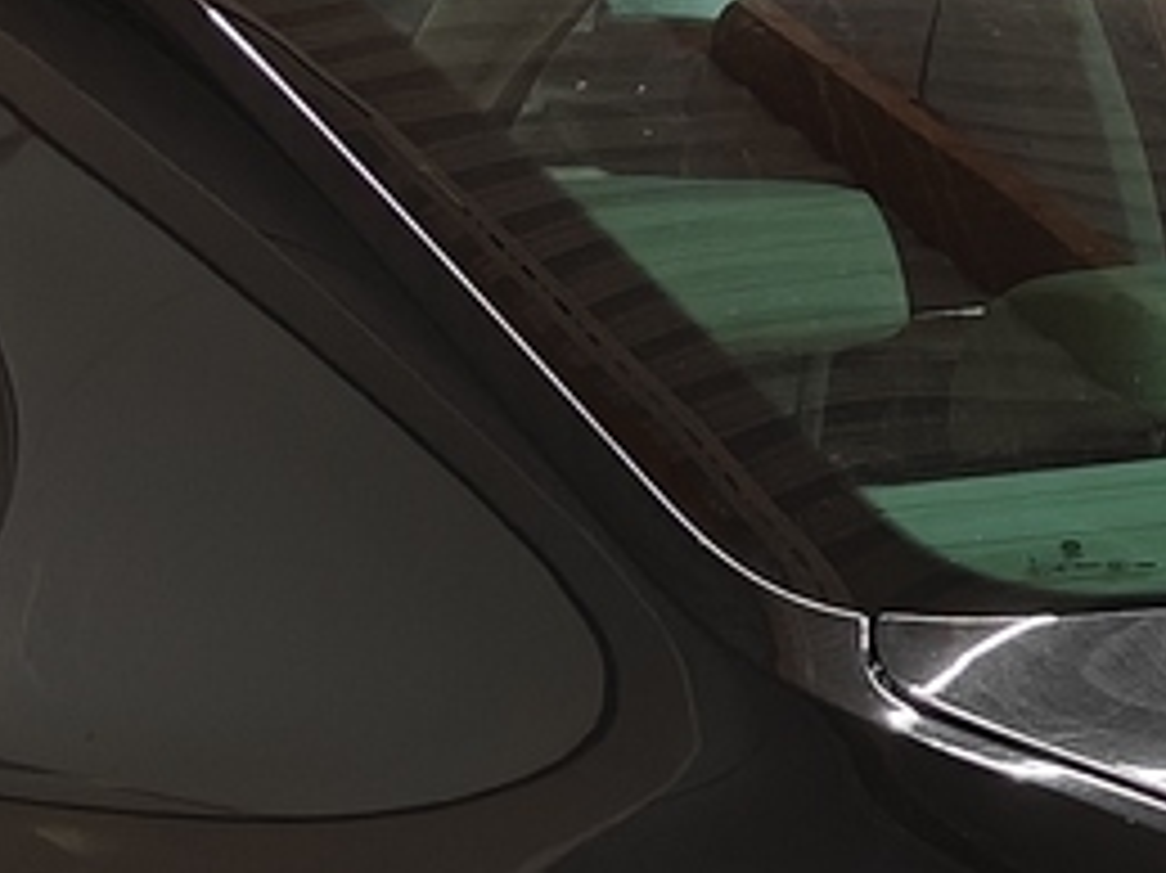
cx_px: 1184
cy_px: 1588
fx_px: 5050
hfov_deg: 13.0
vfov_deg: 9.4
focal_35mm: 150
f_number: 1.8
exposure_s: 1/50
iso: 80
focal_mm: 5.59
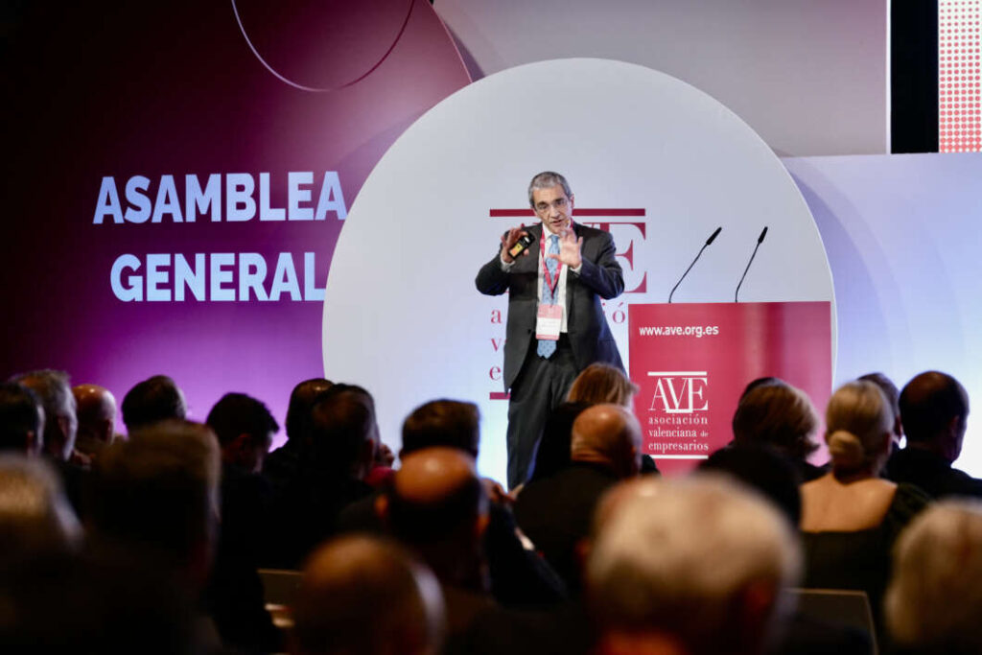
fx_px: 5456
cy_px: 328
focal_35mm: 200
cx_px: 491
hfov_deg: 10.3
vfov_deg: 6.9
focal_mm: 200
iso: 2000
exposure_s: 1/100
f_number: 5.6
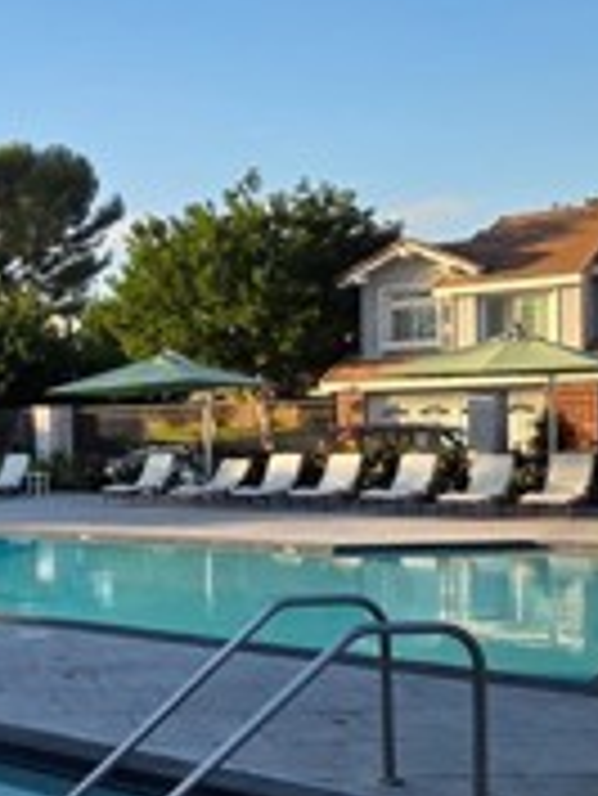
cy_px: 468
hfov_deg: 27.6
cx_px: -99
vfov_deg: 40.3
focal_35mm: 47
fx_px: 1081
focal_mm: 2.2
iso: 40
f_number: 1.9
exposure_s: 1/892
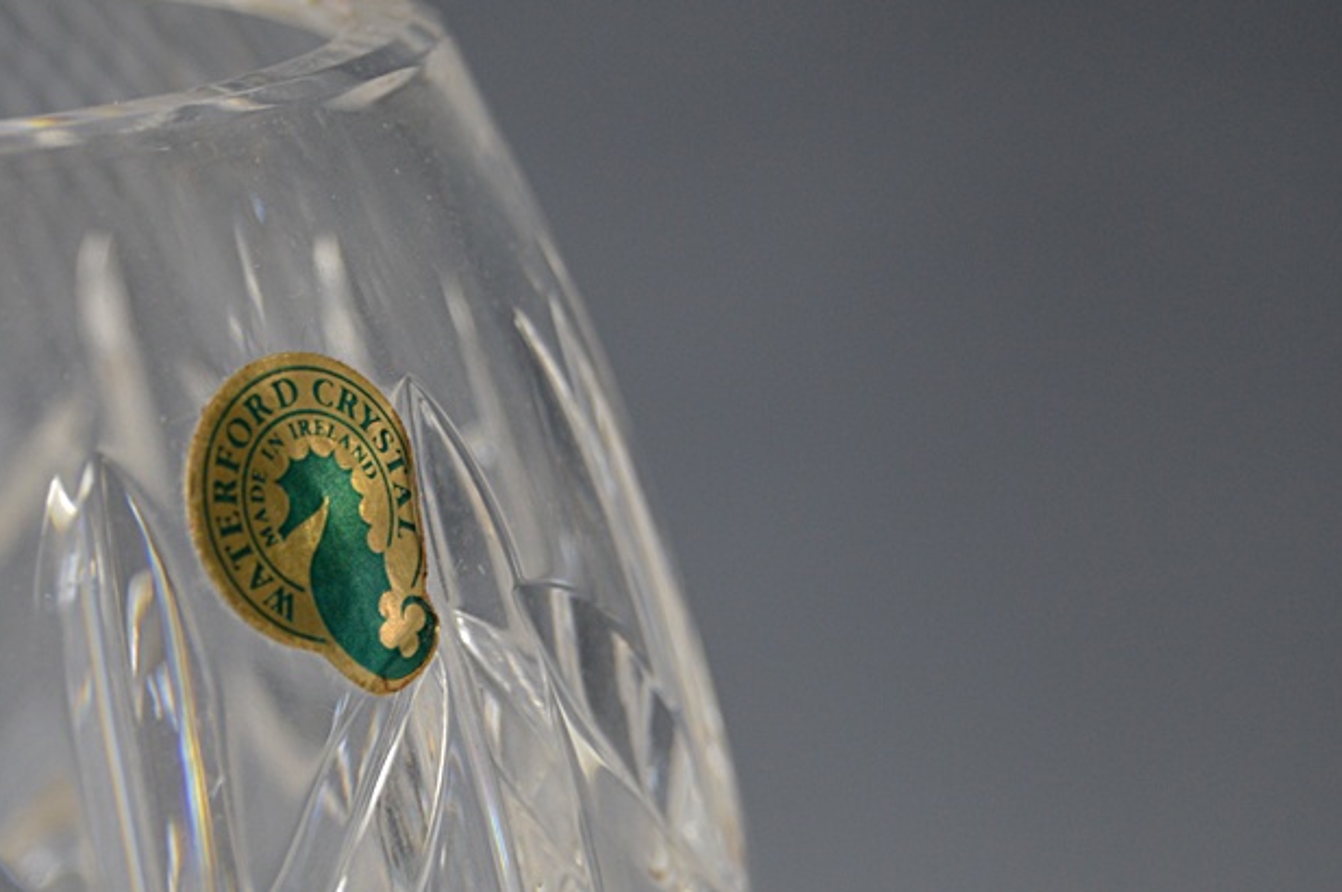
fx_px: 4983
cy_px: 393
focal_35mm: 134
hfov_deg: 15.3
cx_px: 413
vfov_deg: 10.2
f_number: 5.6
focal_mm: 55
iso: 400
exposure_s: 1/80
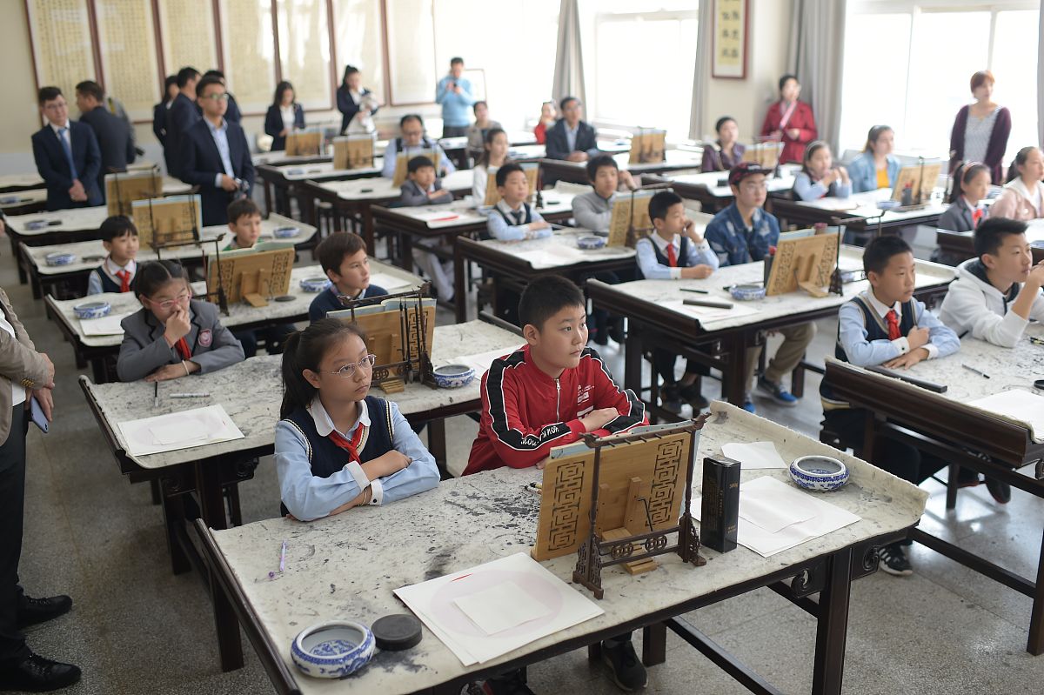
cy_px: 348
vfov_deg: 37.8
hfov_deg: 54.5
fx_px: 1015
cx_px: 522
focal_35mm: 35
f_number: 2.2
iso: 320
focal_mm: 35
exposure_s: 1/125
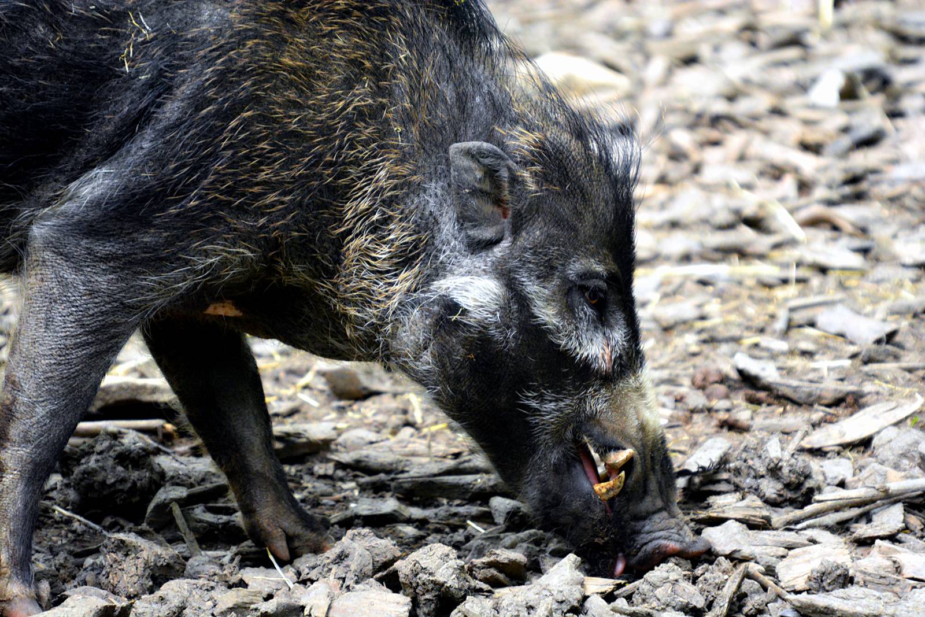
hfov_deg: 4.3
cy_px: 308
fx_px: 12334
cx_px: 462
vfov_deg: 2.9
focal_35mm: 480
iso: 3200
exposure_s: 1/320
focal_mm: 320
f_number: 6.3
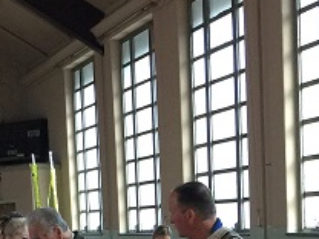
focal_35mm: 114
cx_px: 330
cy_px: 357
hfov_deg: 16.8
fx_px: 1051
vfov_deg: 12.4
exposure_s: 1/30
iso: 50
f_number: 2.2
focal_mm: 4.15
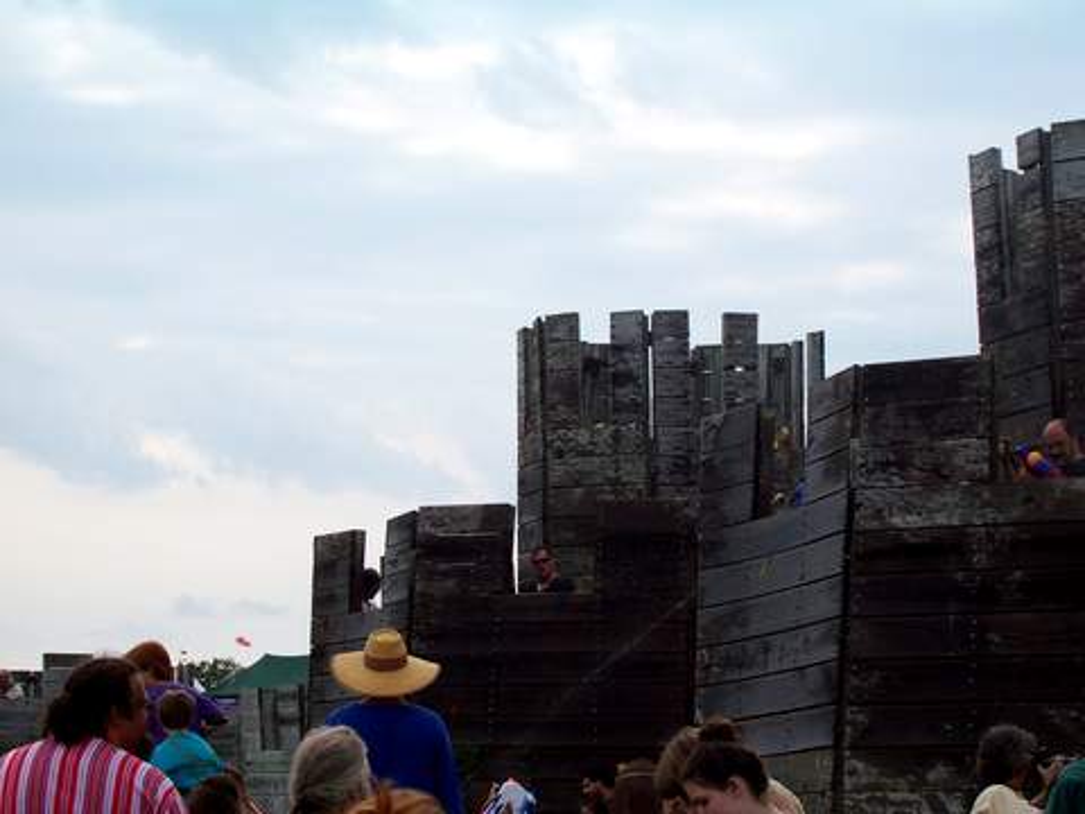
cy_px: 407
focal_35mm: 122
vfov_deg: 12.1
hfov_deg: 16.1
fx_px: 3824
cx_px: 542
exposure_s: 1/250
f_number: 5.6
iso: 80
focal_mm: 21
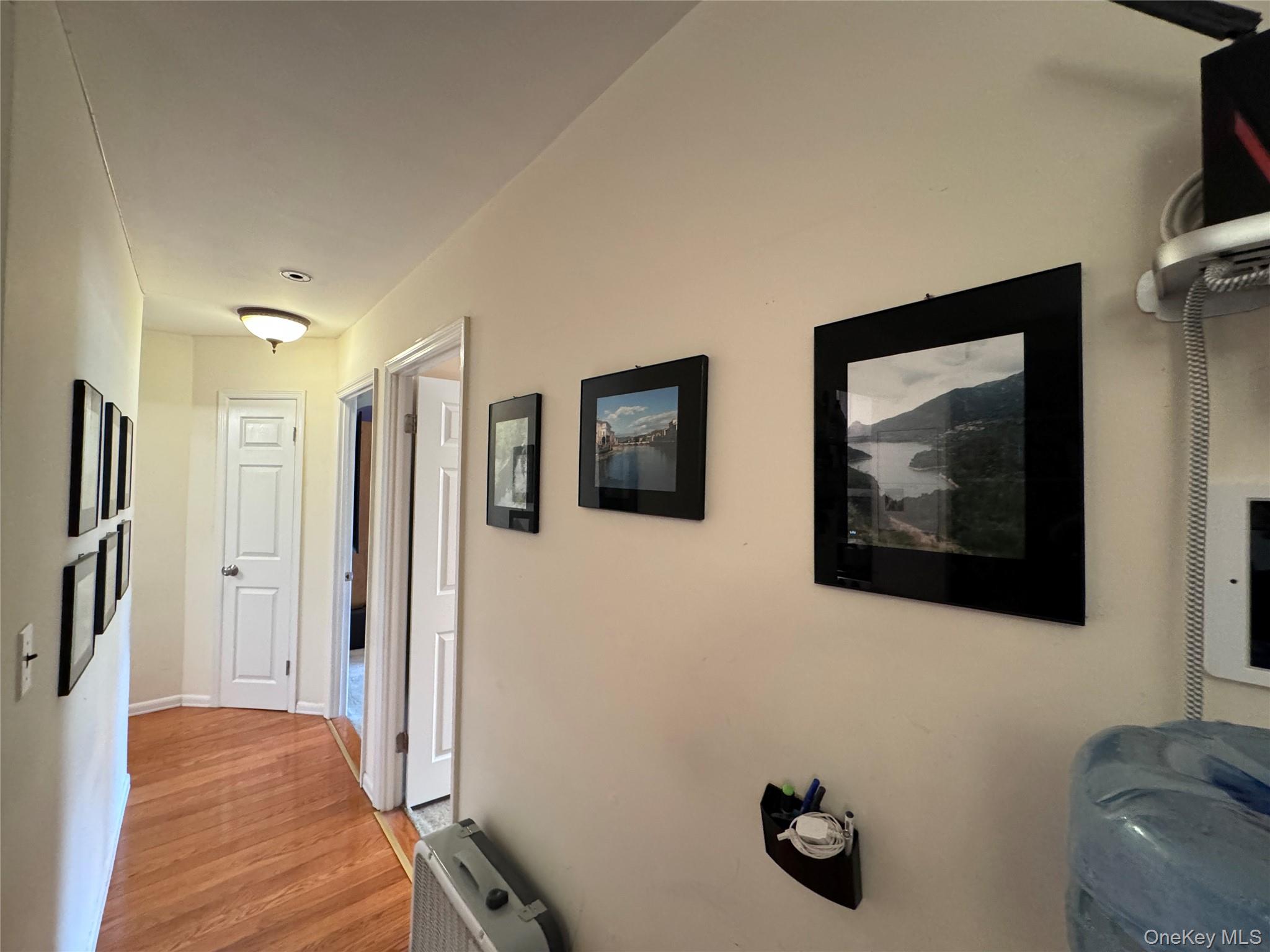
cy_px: 476
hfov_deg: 102.1
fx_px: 514
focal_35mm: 14
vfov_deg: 85.7
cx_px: 635
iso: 800
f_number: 2.2
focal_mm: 2.22
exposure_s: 1/42
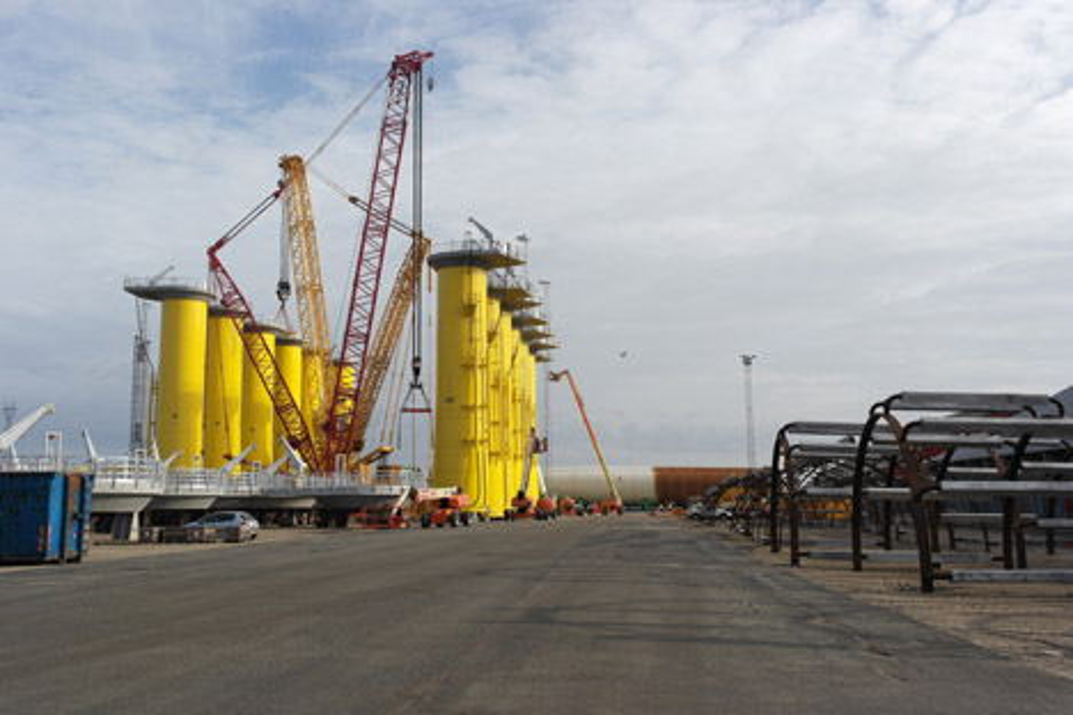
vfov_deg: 40.0
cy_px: 358
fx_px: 984
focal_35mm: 33
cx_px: 536
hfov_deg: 57.2
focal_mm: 22
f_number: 5.6
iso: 100
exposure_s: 1/400
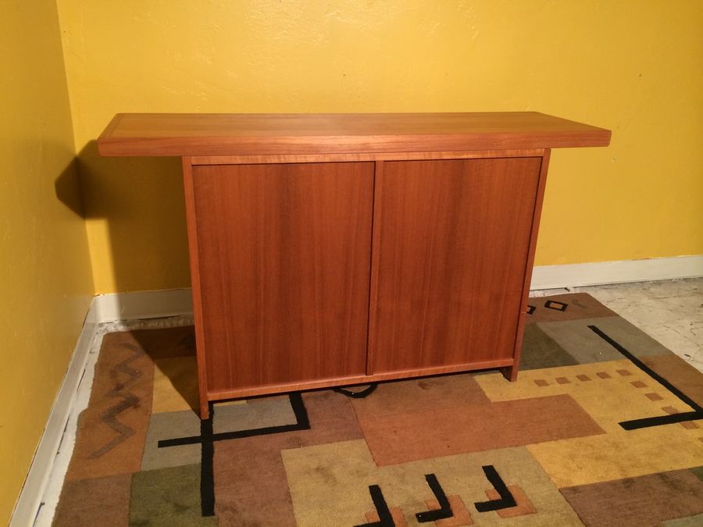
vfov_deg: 46.8
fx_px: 609
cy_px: 264
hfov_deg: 60.0
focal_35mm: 30
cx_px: 352
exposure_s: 1/30
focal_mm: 4.12
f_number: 2.2
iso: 100
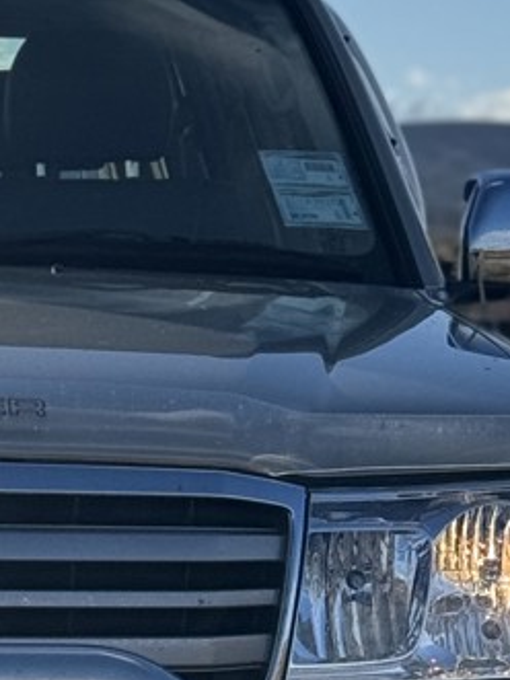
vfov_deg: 8.5
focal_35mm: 232
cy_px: 97
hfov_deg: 6.3
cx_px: -165
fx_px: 4560
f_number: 1.78
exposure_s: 1/6410
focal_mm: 6.76
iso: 64
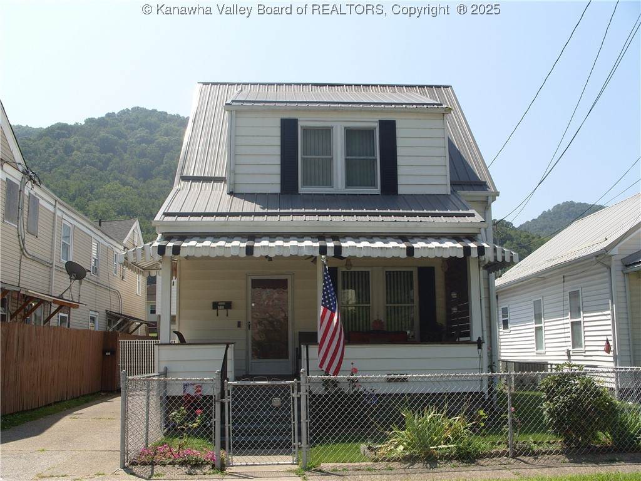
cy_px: 240
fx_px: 648
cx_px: 320
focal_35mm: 35
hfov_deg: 52.6
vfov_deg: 40.7
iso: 80
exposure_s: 1/350
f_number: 5.7
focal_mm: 7.8
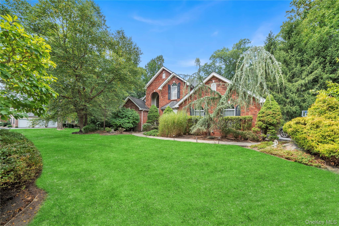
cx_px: 170
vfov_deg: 90.0
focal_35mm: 12
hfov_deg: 112.6
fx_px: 113
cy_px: 113
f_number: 4.5
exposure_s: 1/200
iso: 100
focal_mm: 12
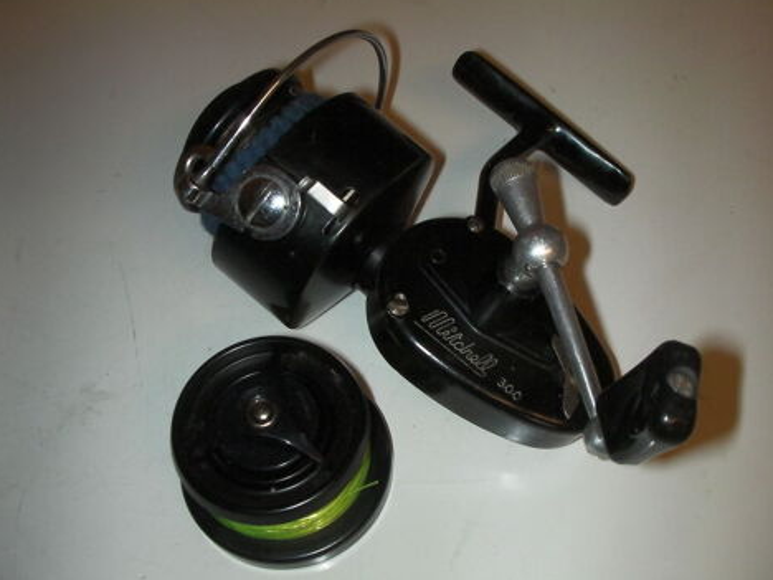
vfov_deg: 36.8
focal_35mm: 39
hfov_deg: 47.9
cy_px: 288
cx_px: 386
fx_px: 871
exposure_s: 1/30
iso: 200
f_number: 5.6
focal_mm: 6.3
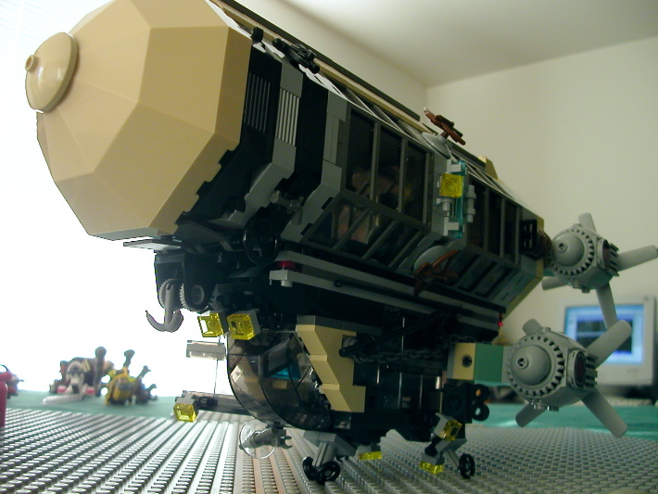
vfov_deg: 38.7
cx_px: 329
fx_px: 704
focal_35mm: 37
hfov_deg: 50.1
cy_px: 247
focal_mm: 5.6
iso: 100
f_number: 2.7
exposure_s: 1/26.9
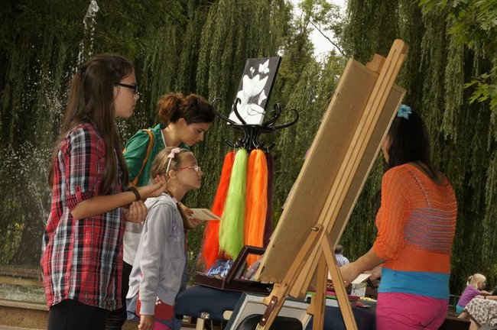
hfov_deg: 22.6
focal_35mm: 90
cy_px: 165
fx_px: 1241
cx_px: 248
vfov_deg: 15.2
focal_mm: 60
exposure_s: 1/160
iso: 800
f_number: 18
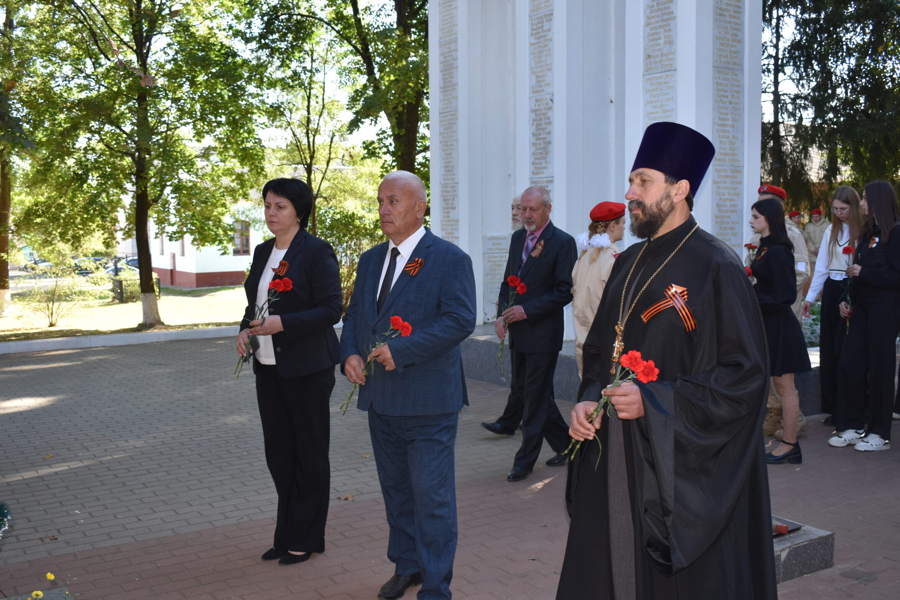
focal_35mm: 36
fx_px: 900
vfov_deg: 36.9
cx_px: 442
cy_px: 295
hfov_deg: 53.1
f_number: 5
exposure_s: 1/200
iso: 280
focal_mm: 22
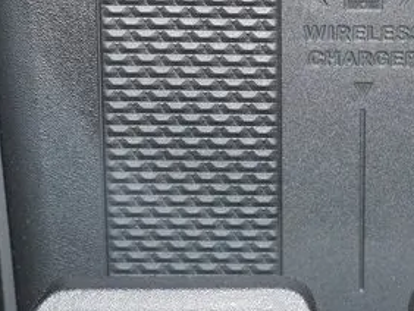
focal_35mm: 168
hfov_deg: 11.7
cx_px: 391
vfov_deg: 8.8
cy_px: 112
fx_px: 2011
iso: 250
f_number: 5.5
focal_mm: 37
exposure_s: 1/40
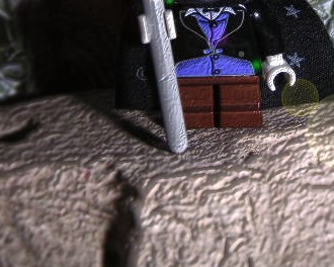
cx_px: 213
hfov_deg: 26.3
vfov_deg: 20.9
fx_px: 712
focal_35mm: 72
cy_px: 33
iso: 160
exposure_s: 1/45
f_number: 6.7
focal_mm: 6
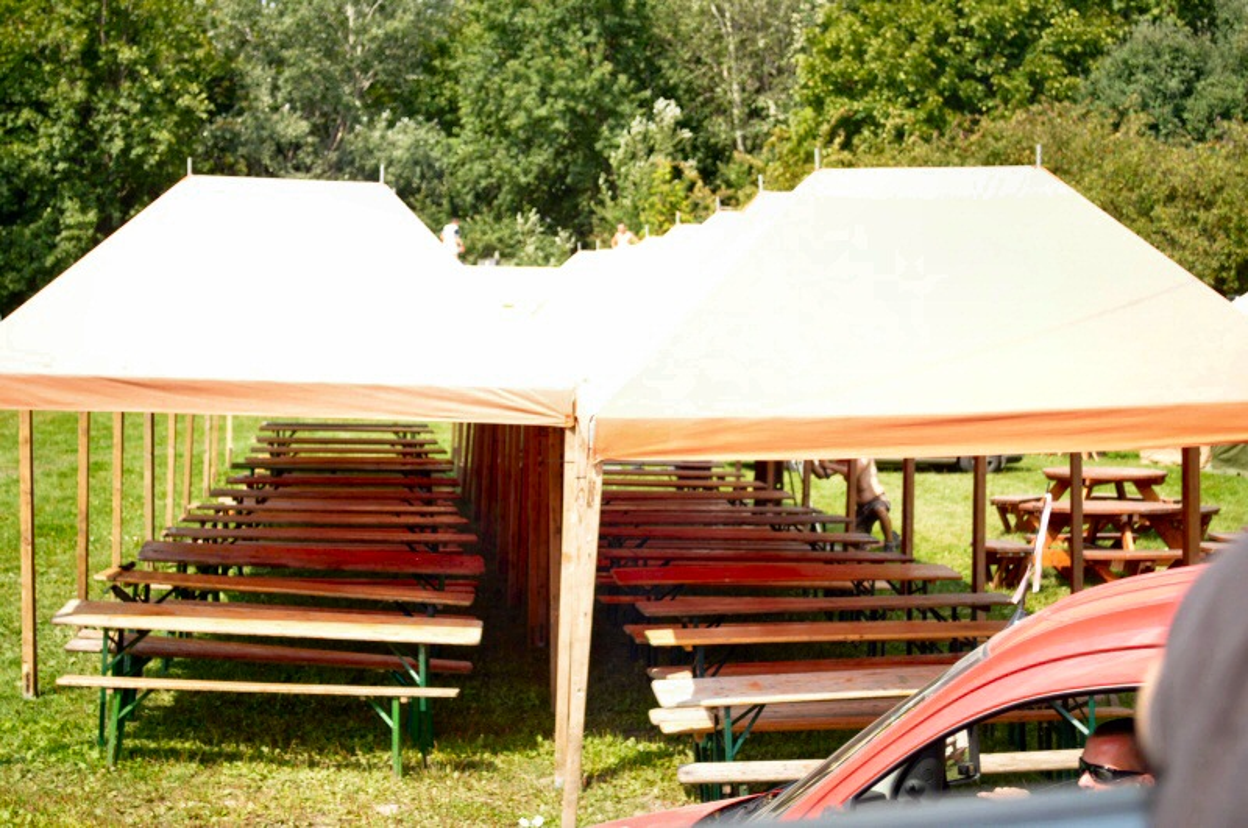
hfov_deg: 30.6
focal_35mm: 66
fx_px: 2285
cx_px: 624
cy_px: 414
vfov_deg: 20.6
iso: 640
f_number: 5.3
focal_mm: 44
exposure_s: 1/800
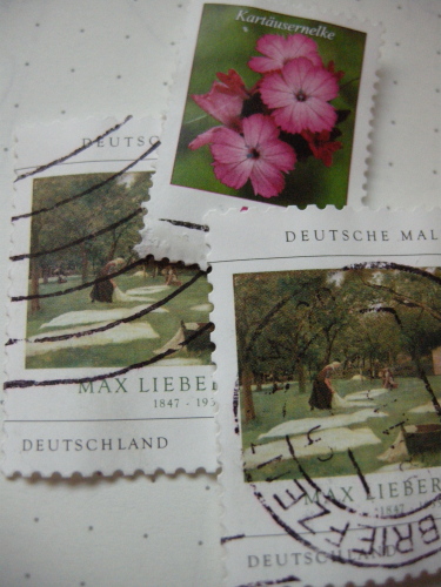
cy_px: 294
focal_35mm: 35
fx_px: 595
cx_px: 220
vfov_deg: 52.6
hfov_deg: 40.7
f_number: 2.7
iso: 800
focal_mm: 7.5
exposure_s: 1/6.7
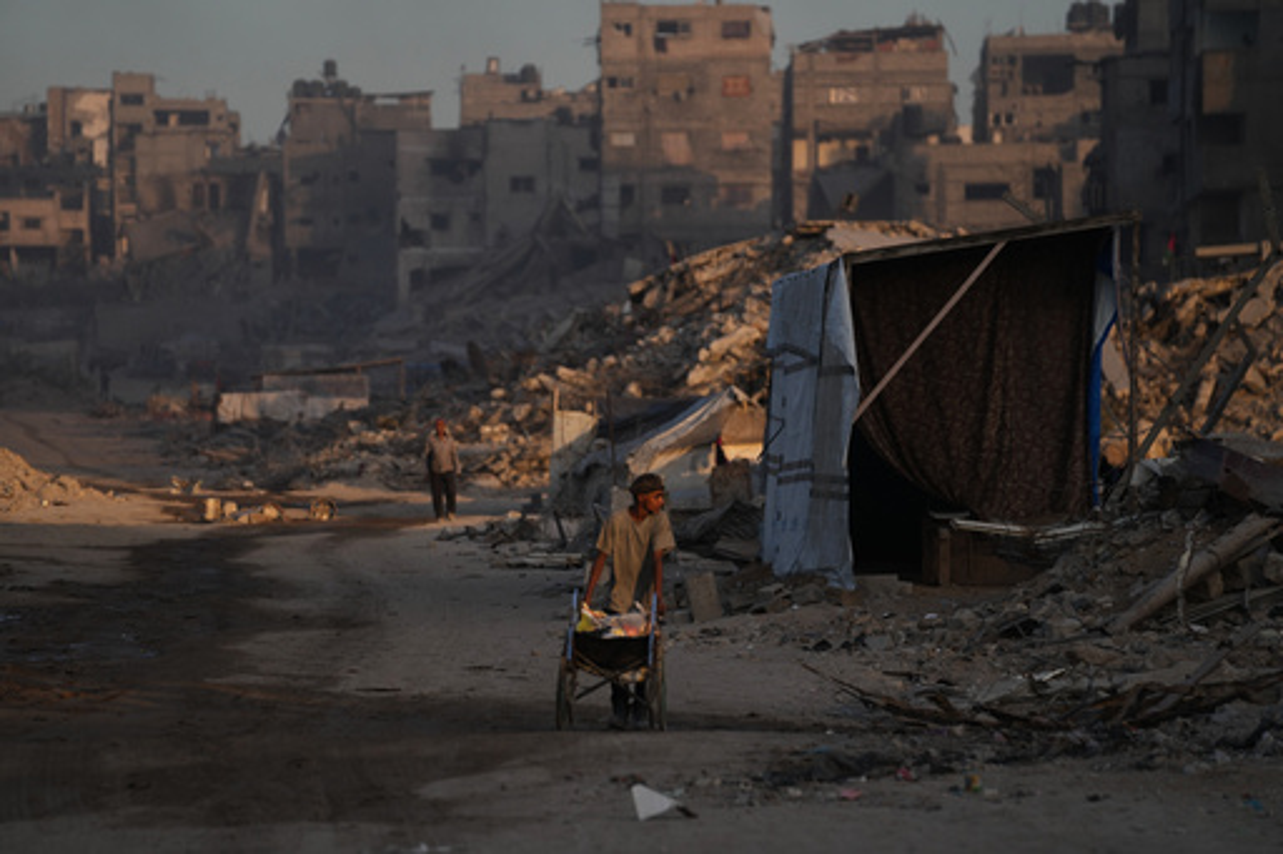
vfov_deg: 7.0
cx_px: 642
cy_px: 427
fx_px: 7018
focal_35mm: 197
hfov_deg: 10.4
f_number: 4
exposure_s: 1/2000
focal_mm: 197
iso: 400
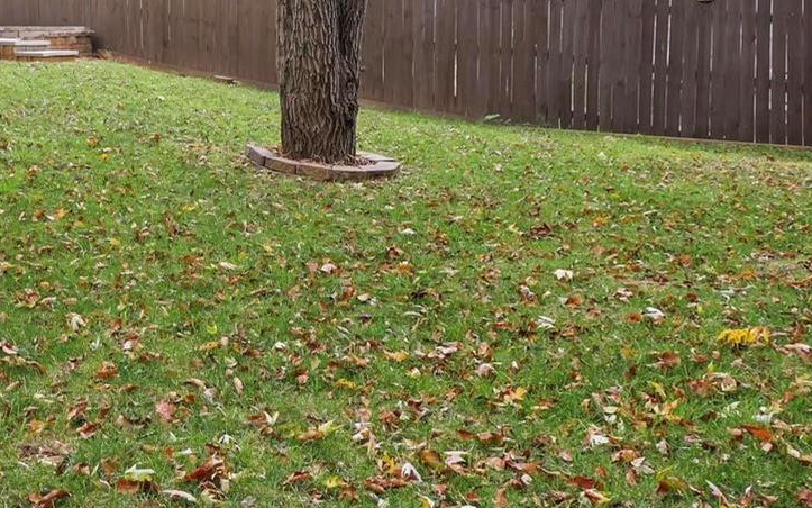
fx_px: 1062
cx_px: 167
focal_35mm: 48
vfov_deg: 25.7
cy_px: 17
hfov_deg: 40.2
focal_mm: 8
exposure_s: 1/100
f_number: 7.1
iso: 400
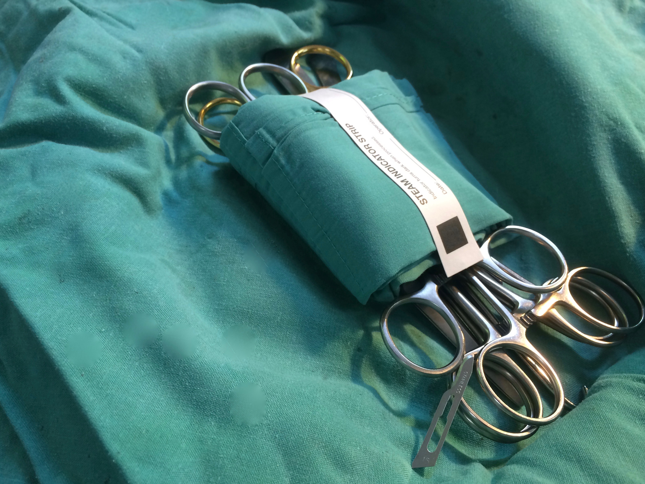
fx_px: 559
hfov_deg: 60.0
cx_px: 330
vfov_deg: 46.8
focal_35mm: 30
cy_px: 249
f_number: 2.2
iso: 64
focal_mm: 4.15
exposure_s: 1/30
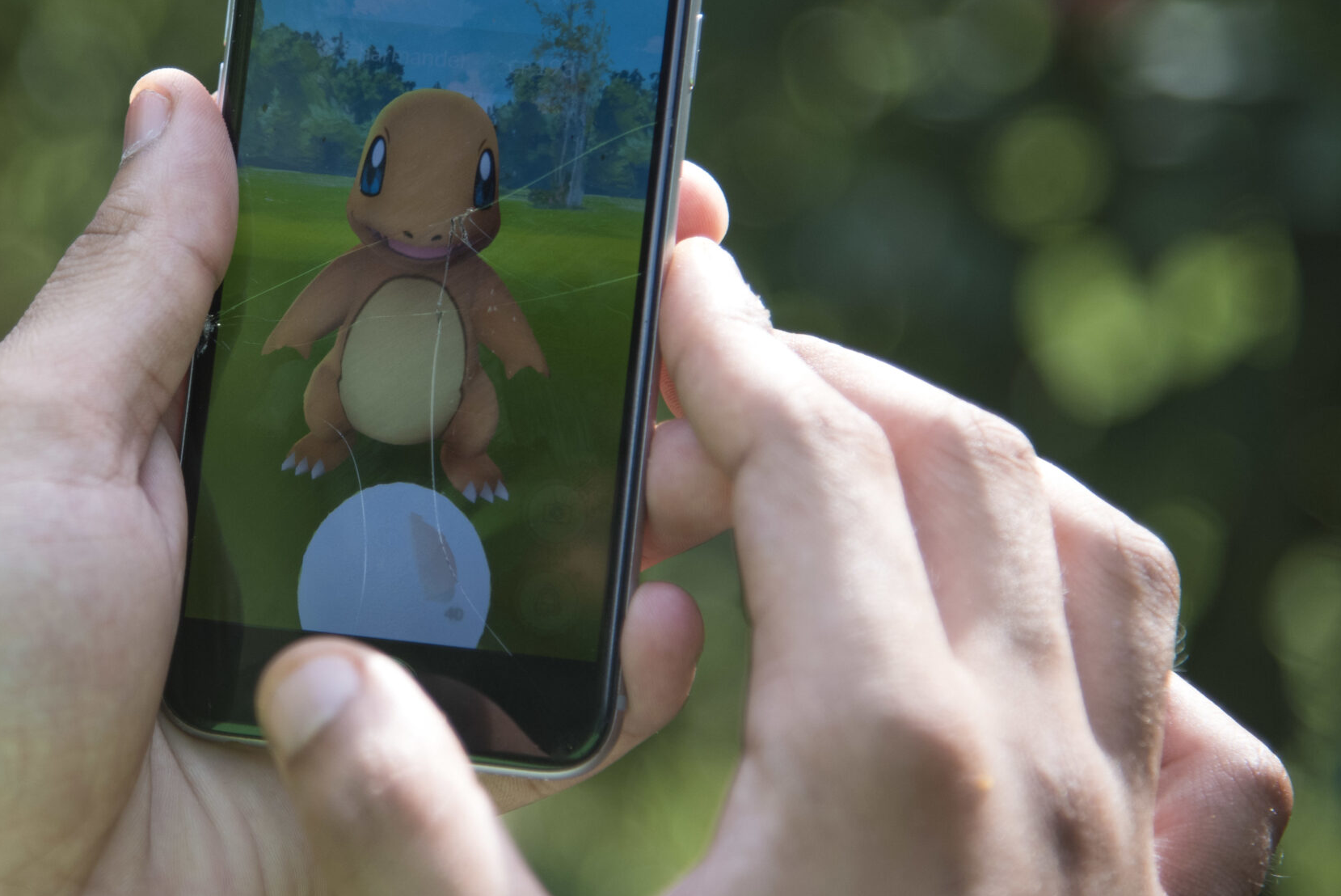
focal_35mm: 162
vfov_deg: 8.5
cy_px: 288
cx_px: 321
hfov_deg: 12.6
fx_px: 6037
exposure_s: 1/800
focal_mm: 105
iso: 640
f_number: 4
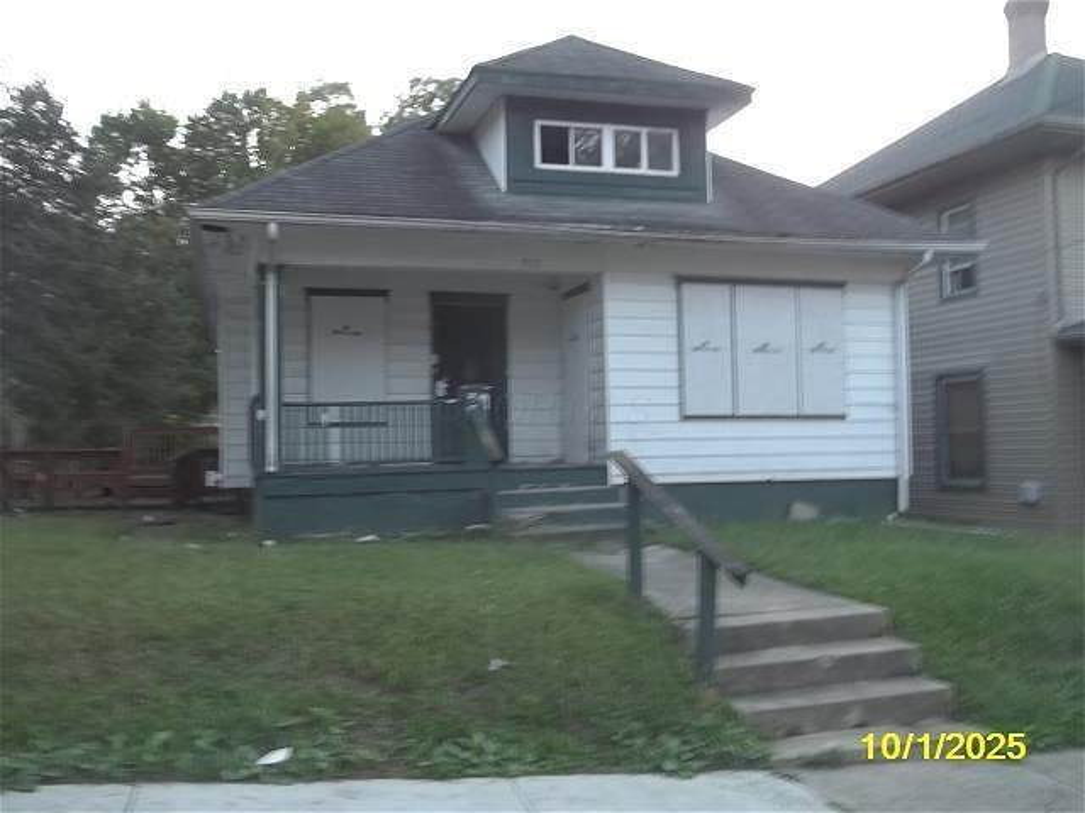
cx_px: 542
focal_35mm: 33
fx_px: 1034
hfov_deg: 55.4
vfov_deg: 42.9
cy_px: 406
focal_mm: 5.9
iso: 160
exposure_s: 1/10
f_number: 3.3
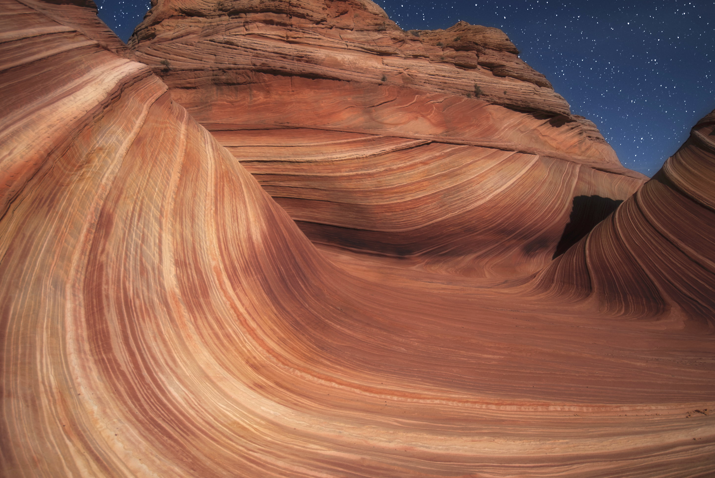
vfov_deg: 62.0
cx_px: 341
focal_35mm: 20
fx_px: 398
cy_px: 219
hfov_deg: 83.9
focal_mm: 10
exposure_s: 1/2500
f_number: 6.3
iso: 100
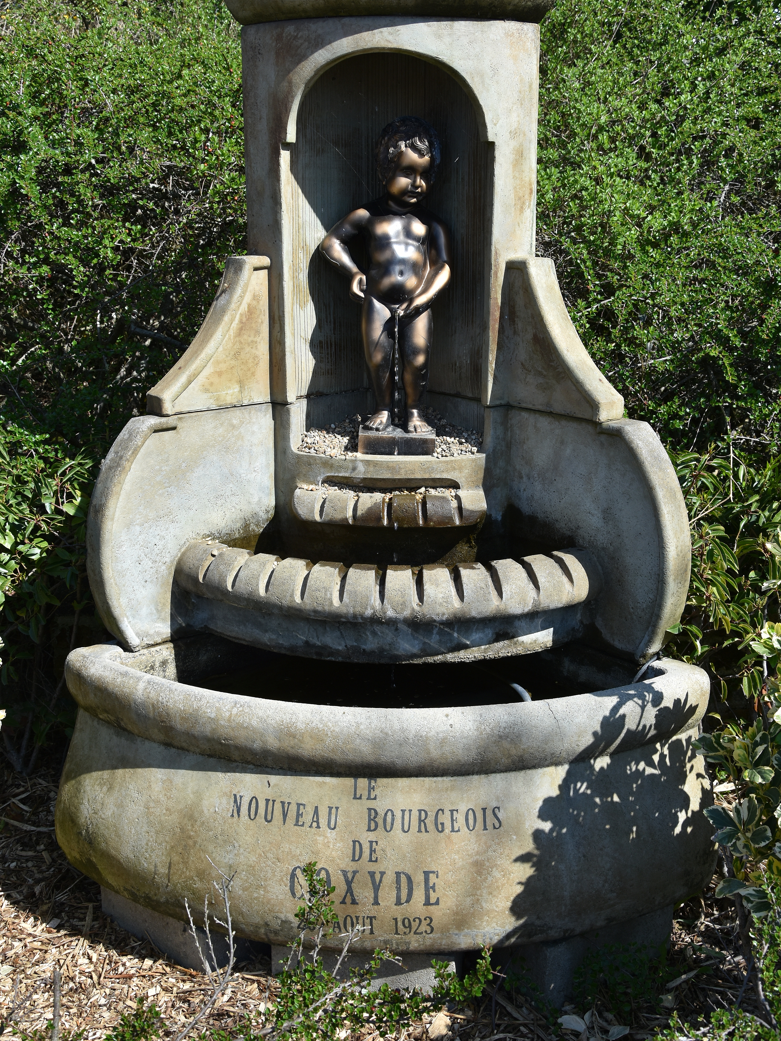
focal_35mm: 39
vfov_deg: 47.8
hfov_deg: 36.8
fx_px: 1173
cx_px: 391
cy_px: 496
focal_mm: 24
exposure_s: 1/250
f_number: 8
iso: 100
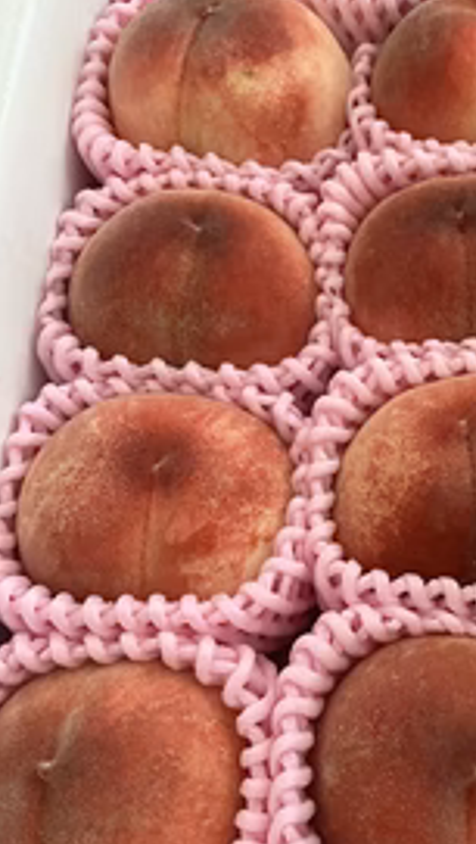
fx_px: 1007
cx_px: 464
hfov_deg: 25.4
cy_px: 402
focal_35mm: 45
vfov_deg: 45.4
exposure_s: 1/37
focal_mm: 3.99
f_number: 1.8
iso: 400
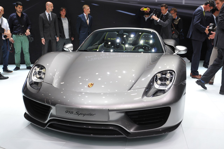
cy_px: 74
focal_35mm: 36
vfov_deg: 36.8
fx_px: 224
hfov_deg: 53.2
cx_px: 112
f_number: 8
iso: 500
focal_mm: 24
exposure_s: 1/250
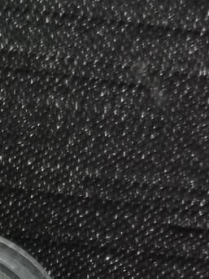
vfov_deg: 6.5
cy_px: 677
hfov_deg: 5.0
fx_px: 2328
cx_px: -335
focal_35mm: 289
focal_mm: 5.58
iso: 64
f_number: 1.8
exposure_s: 1/100
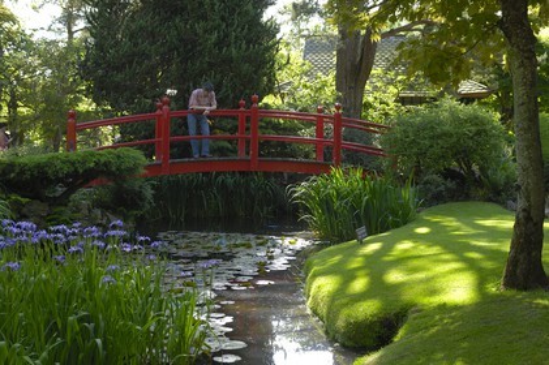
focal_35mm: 48
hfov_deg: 41.1
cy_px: 182
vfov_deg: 28.0
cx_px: 274
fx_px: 731
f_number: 5.6
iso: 100
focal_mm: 32
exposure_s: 1/60
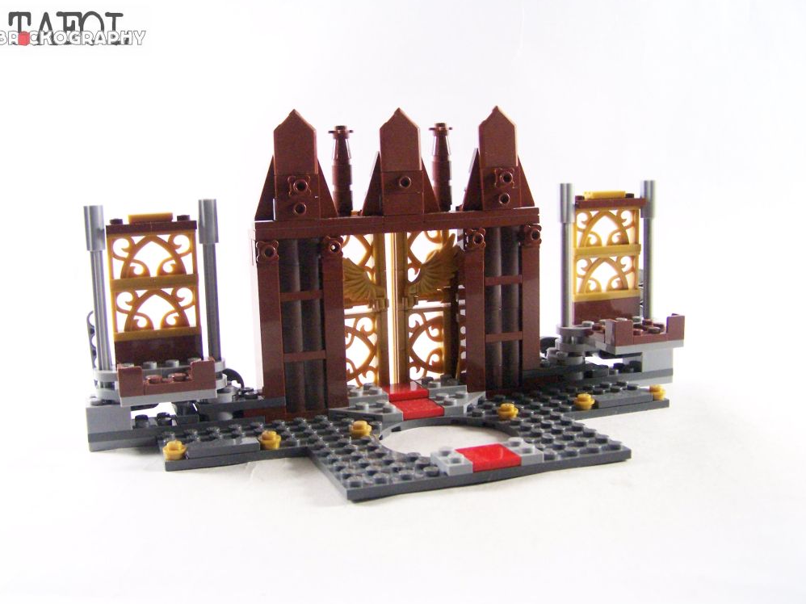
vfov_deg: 36.8
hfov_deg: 47.9
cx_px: 395
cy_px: 305
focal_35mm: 39
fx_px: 908
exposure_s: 1/60
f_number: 3.2
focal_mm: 6.3
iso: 400
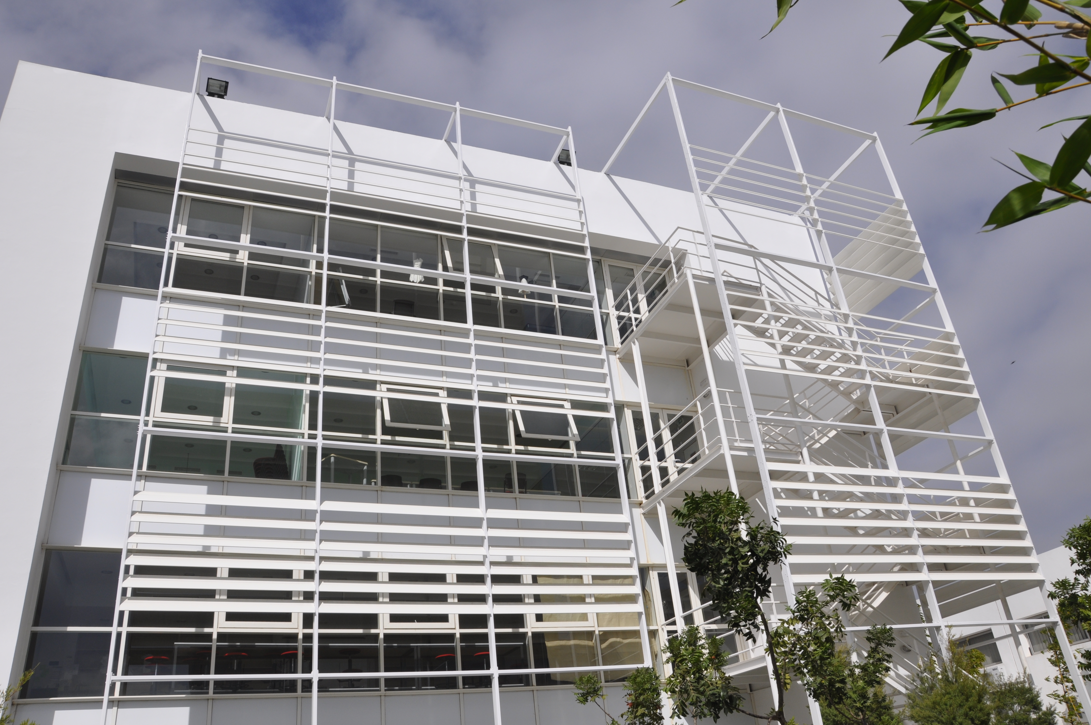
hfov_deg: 67.4
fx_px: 817
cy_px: 362
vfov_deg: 47.8
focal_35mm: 27
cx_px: 546
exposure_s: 1/500
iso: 200
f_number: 11
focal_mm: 18
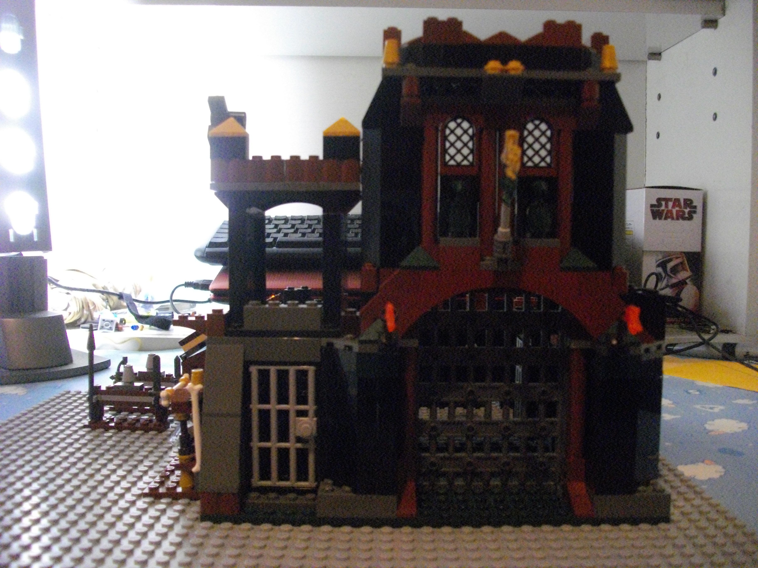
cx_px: 379
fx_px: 701
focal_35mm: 32
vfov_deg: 44.2
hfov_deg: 56.8
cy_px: 284
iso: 800
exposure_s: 1/15
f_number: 2.9
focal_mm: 5.7
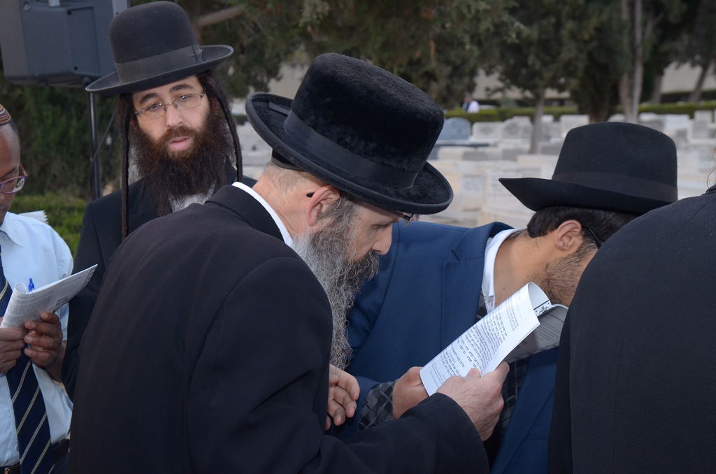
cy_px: 237
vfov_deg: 21.5
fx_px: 1250
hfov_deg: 32.0
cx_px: 358
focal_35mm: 63
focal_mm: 42
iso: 640
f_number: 7.1
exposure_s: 1/125
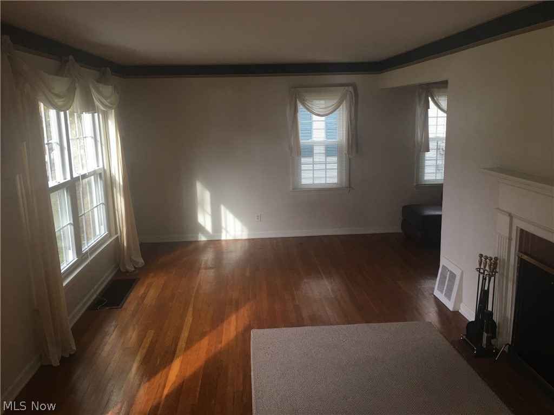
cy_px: 208
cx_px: 277
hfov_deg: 61.7
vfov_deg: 48.2
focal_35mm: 29
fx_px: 464
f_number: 2.2
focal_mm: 4.15
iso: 25
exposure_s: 1/30
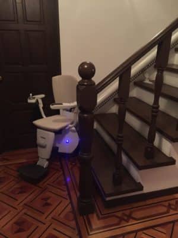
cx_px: 89
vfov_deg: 61.7
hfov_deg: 48.2
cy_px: 119
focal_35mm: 29
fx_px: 199
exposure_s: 1/15
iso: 500
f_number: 2.2
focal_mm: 4.15
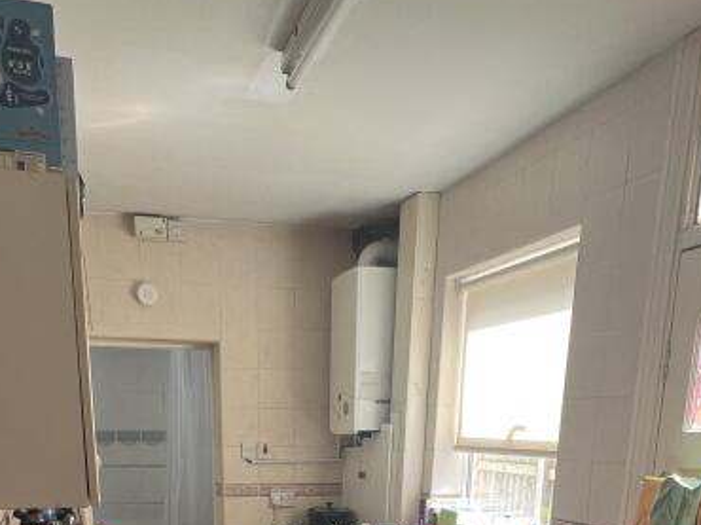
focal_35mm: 36
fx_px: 729
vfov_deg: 31.3
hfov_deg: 51.2
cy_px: 671
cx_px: 303
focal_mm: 1.57
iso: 64
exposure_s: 1/99
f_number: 1.8
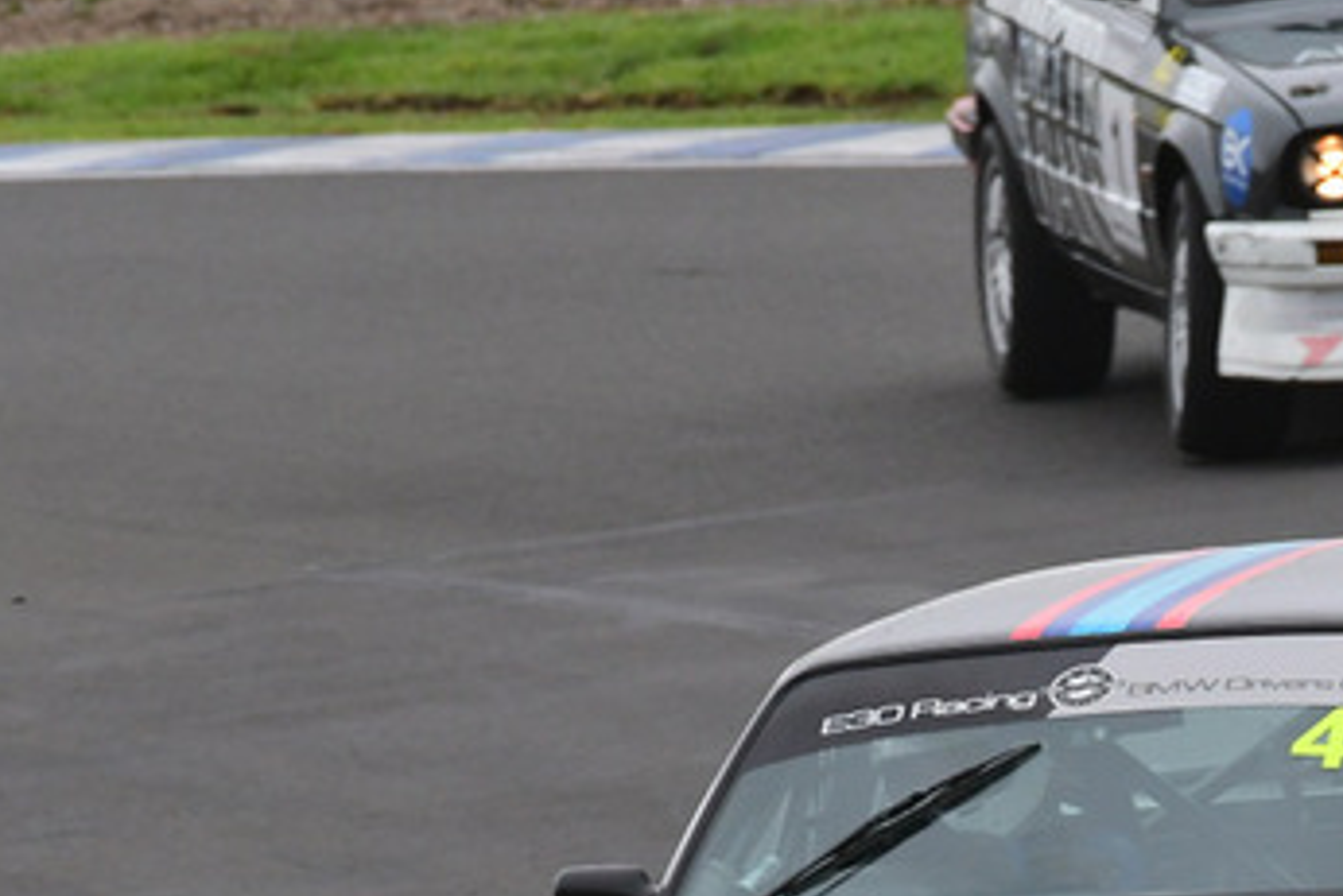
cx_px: 1378
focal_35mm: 1562
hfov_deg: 1.3
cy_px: 725
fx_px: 58293
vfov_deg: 0.9
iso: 1250
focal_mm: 450
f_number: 9
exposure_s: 1/640
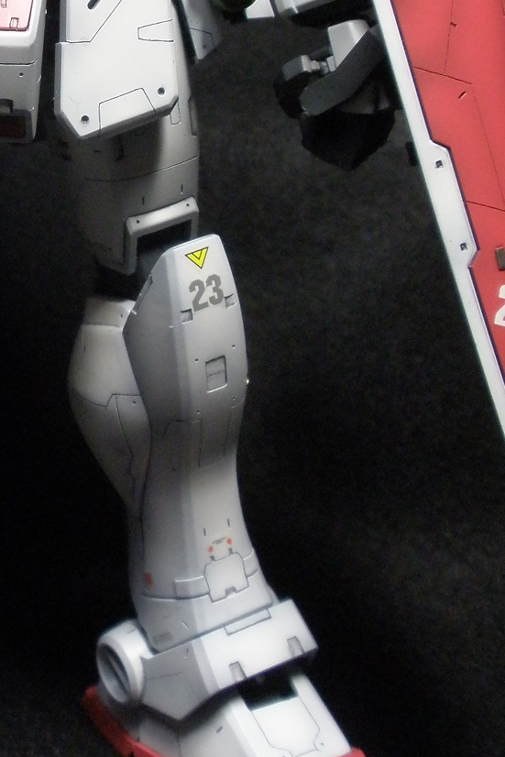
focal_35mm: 85
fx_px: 1788
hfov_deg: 15.8
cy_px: 158
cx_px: 28
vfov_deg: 23.6
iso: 160
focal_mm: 6.6
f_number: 3.5
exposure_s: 1/30
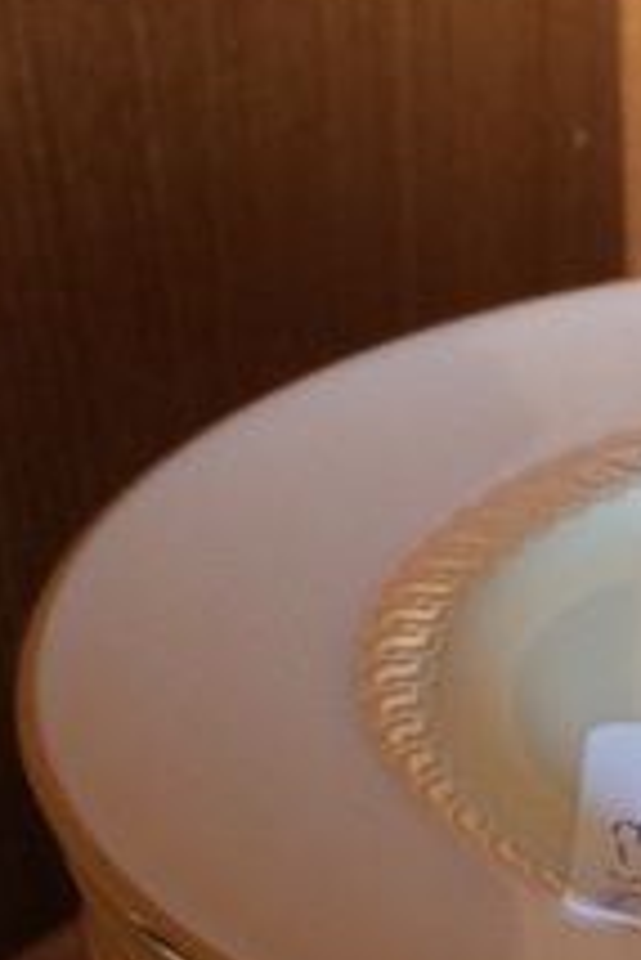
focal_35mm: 131
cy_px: 944
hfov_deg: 10.3
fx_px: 3493
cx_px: 820
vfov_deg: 15.4
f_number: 2.2
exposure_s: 1/30
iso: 125
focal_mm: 4.12
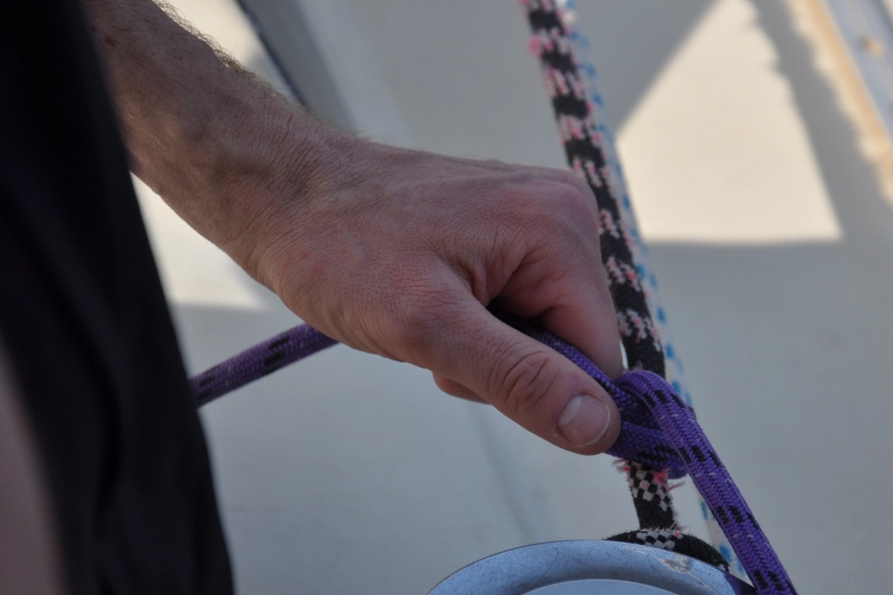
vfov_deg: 7.0
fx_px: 4836
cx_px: 586
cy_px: 348
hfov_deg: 10.5
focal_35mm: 195
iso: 200
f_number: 5.6
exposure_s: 1/800
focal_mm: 90
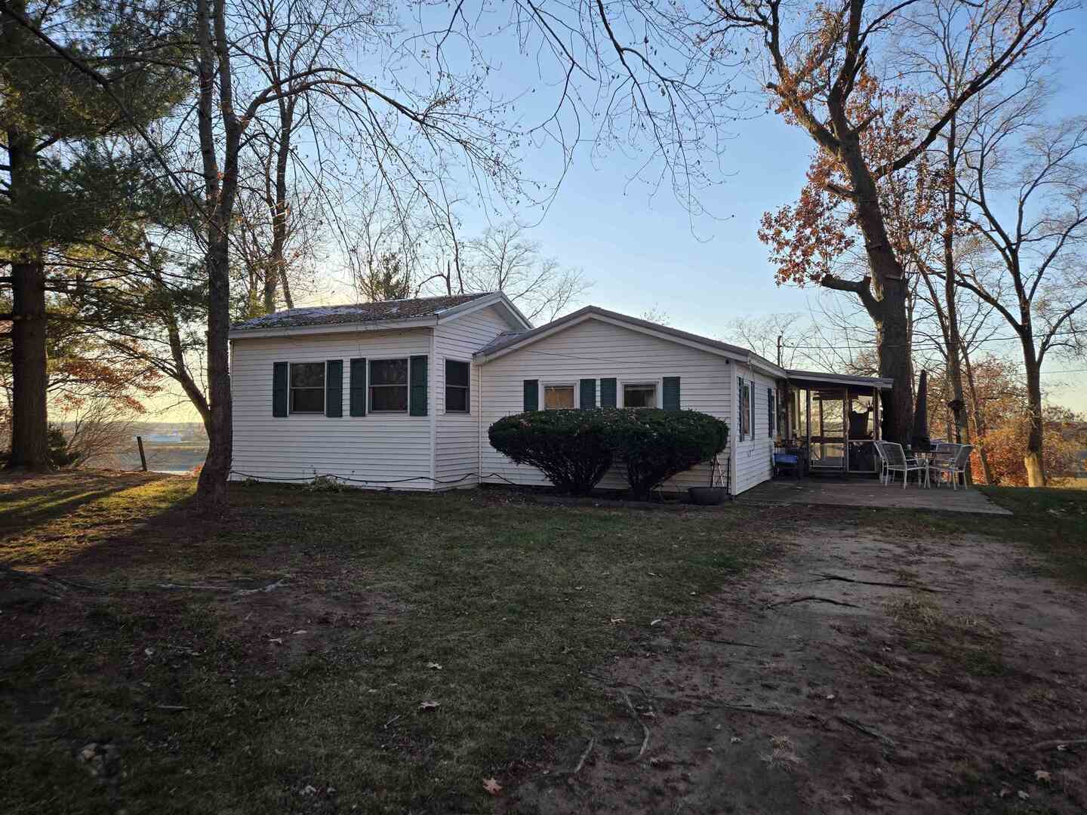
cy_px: 408
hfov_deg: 73.9
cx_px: 544
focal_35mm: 23
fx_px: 722
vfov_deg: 58.9
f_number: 1.8
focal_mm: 5.4
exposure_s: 1/794
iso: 25
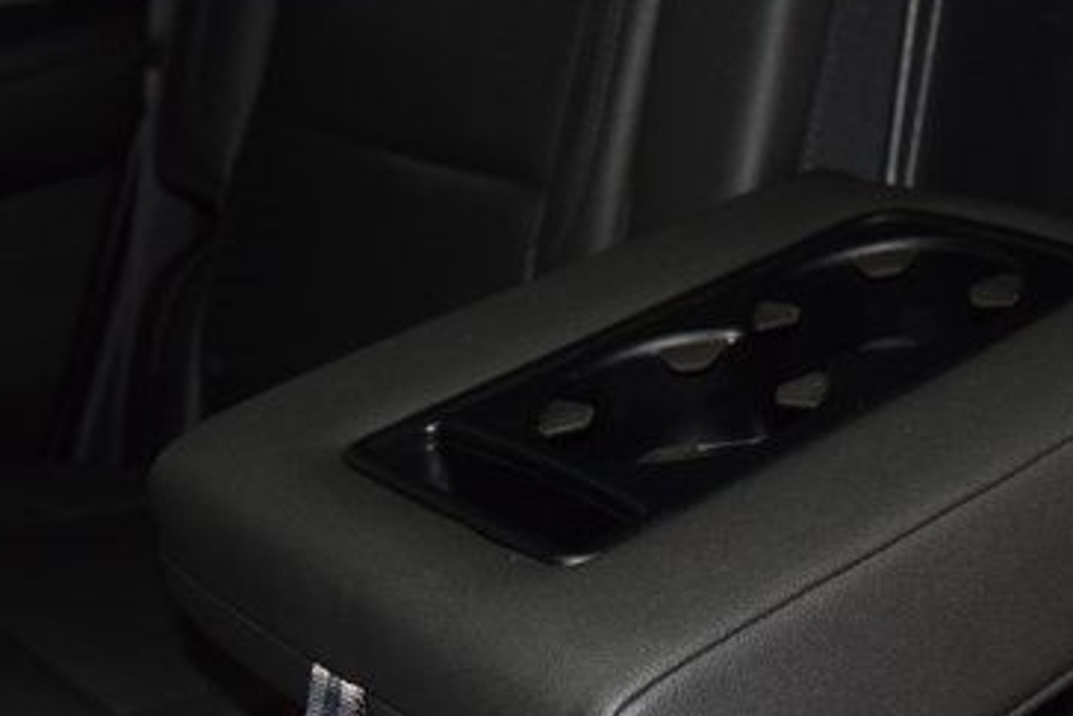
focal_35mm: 66
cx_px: 802
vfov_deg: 20.6
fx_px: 1964
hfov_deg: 30.1
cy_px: 496
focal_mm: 25
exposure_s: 1/125
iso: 1800
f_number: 3.8
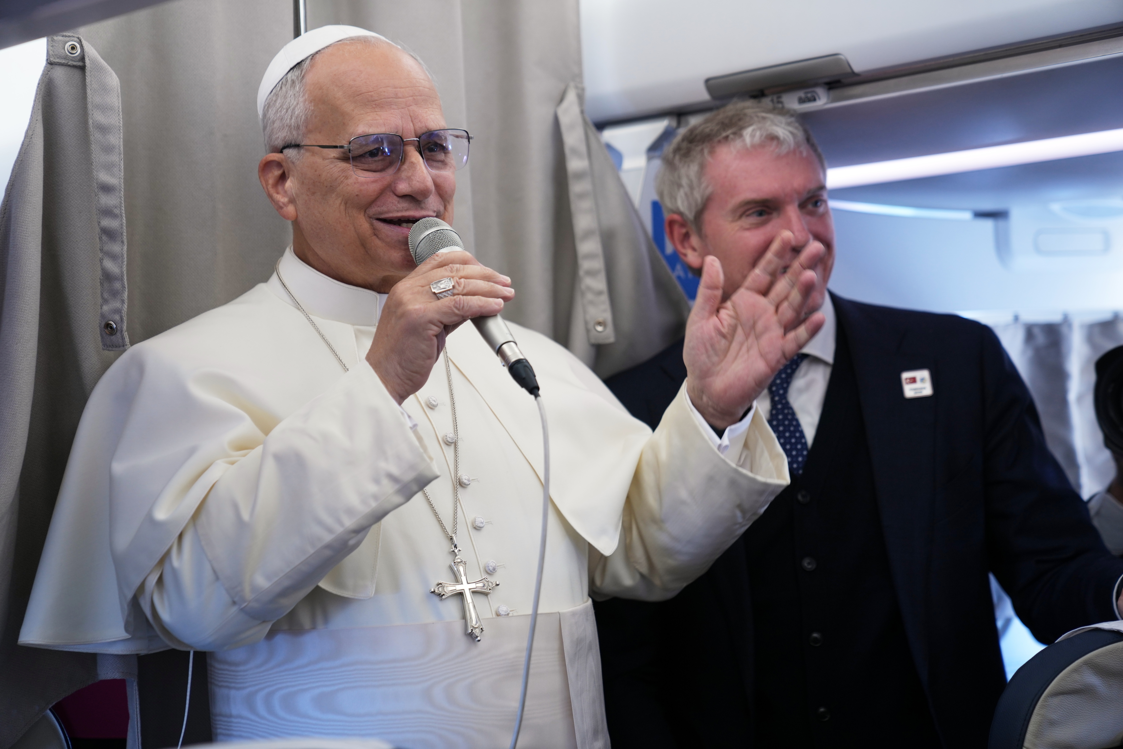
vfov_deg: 19.5
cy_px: 374
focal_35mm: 70
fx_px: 2183
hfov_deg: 28.8
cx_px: 562
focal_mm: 70
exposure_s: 1/80
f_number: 2.8
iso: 400
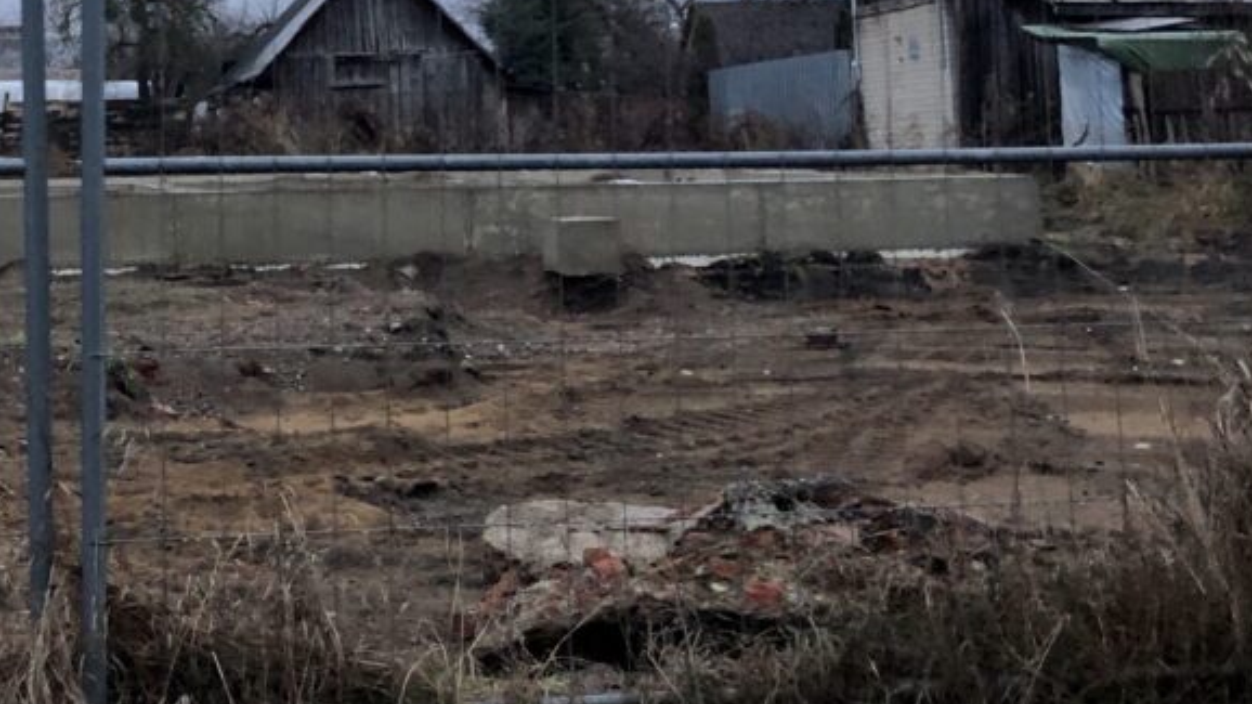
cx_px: 204
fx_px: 1793
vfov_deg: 21.0
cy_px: -93
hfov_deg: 36.8
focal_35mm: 54
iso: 40
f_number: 1.8
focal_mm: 4
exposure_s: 1/30
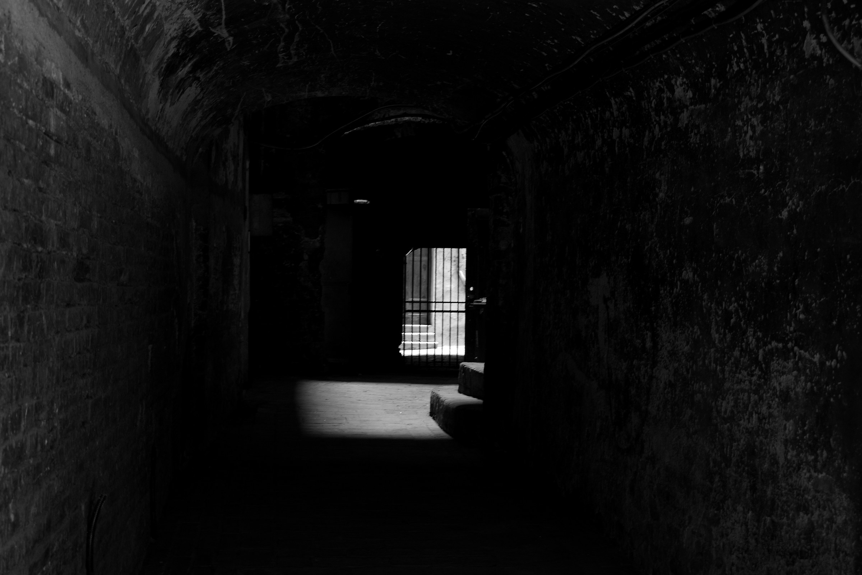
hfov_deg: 35.1
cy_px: 288
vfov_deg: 23.8
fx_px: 1365
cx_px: 431
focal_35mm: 57
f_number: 10
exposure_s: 1/1.3
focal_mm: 38
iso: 800
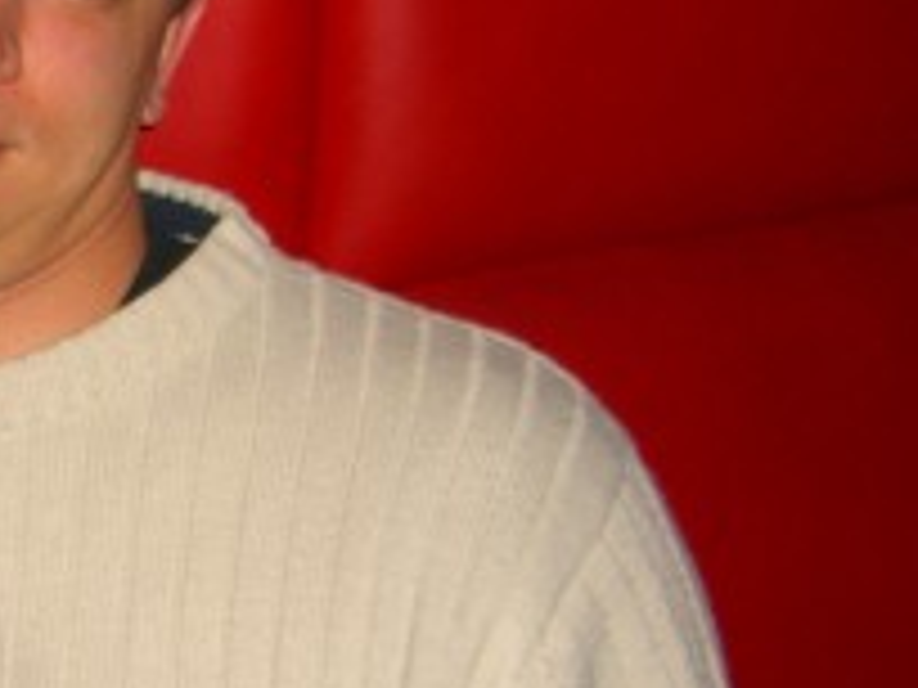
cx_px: -216
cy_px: 432
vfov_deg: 13.2
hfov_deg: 16.7
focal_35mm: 112
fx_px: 2970
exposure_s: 1/60
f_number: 2.8
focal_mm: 7.9
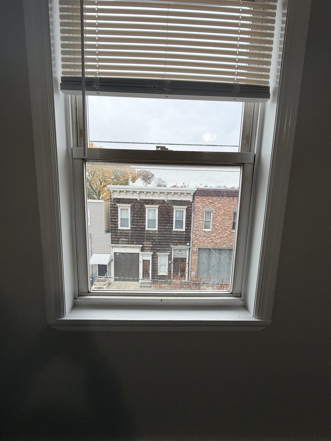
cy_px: 220
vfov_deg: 102.1
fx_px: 178
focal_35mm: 14
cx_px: 166
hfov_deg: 85.7
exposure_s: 1/121
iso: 64
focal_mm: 2.22
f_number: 2.2
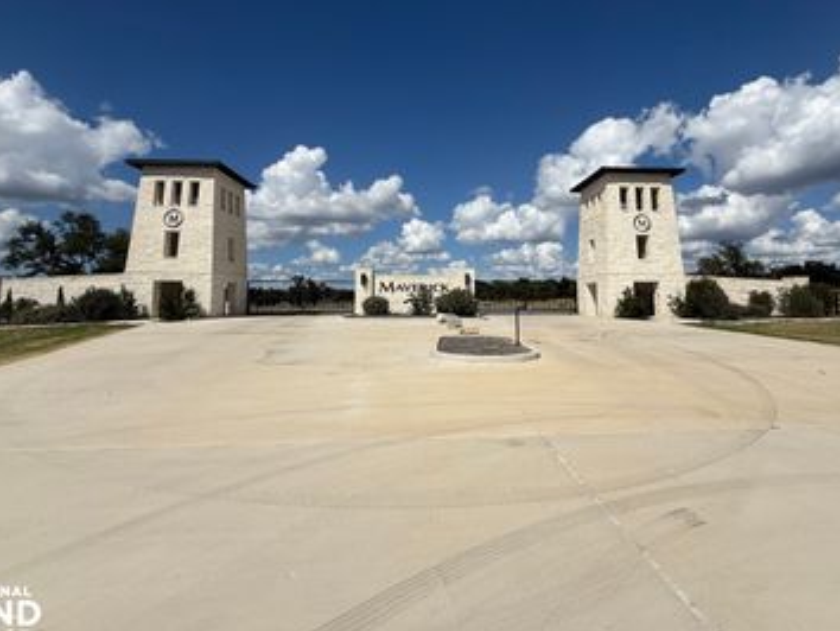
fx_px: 413
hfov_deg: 90.9
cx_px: 444
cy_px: 262
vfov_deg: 74.2
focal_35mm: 17
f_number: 2.2
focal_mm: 2.22
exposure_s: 1/6173
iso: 40
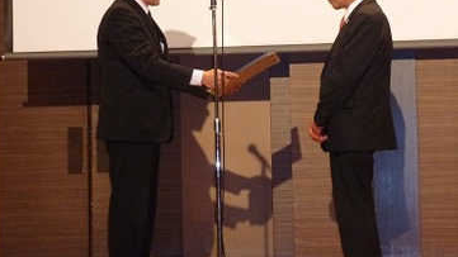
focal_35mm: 99
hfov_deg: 21.6
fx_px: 1202
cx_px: 202
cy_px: 117
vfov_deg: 12.2
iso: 1250
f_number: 4.7
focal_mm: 13.2
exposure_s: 1/60
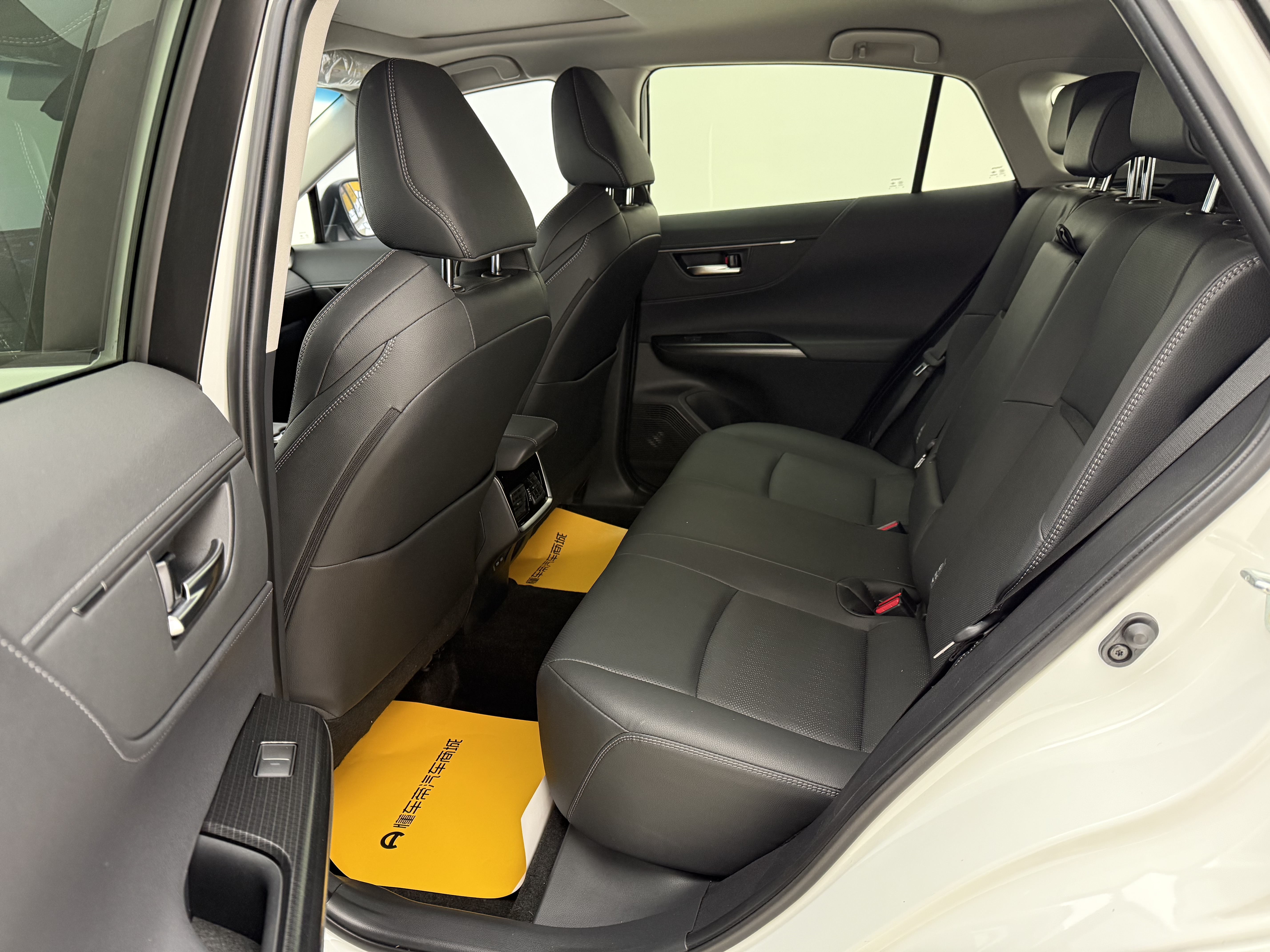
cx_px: 635
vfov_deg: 56.8
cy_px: 476
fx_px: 881
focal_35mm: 24
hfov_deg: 71.6
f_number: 1.78
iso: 400
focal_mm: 6.76
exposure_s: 1/60
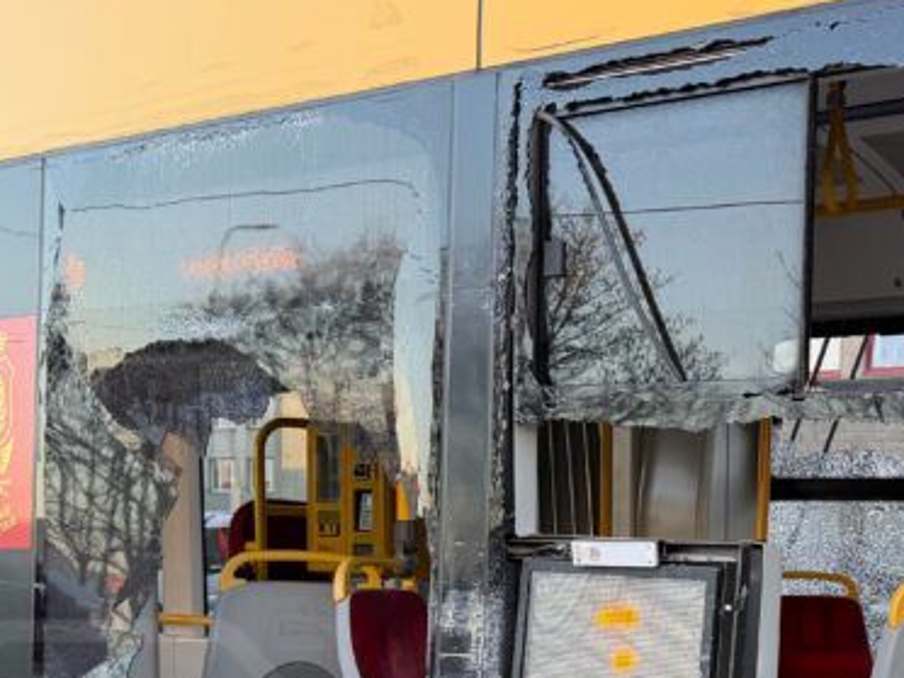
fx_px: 1724
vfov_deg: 21.3
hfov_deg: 27.1
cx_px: 979
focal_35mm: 66
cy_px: 714
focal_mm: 6.76
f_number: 1.78
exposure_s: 1/184
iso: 64
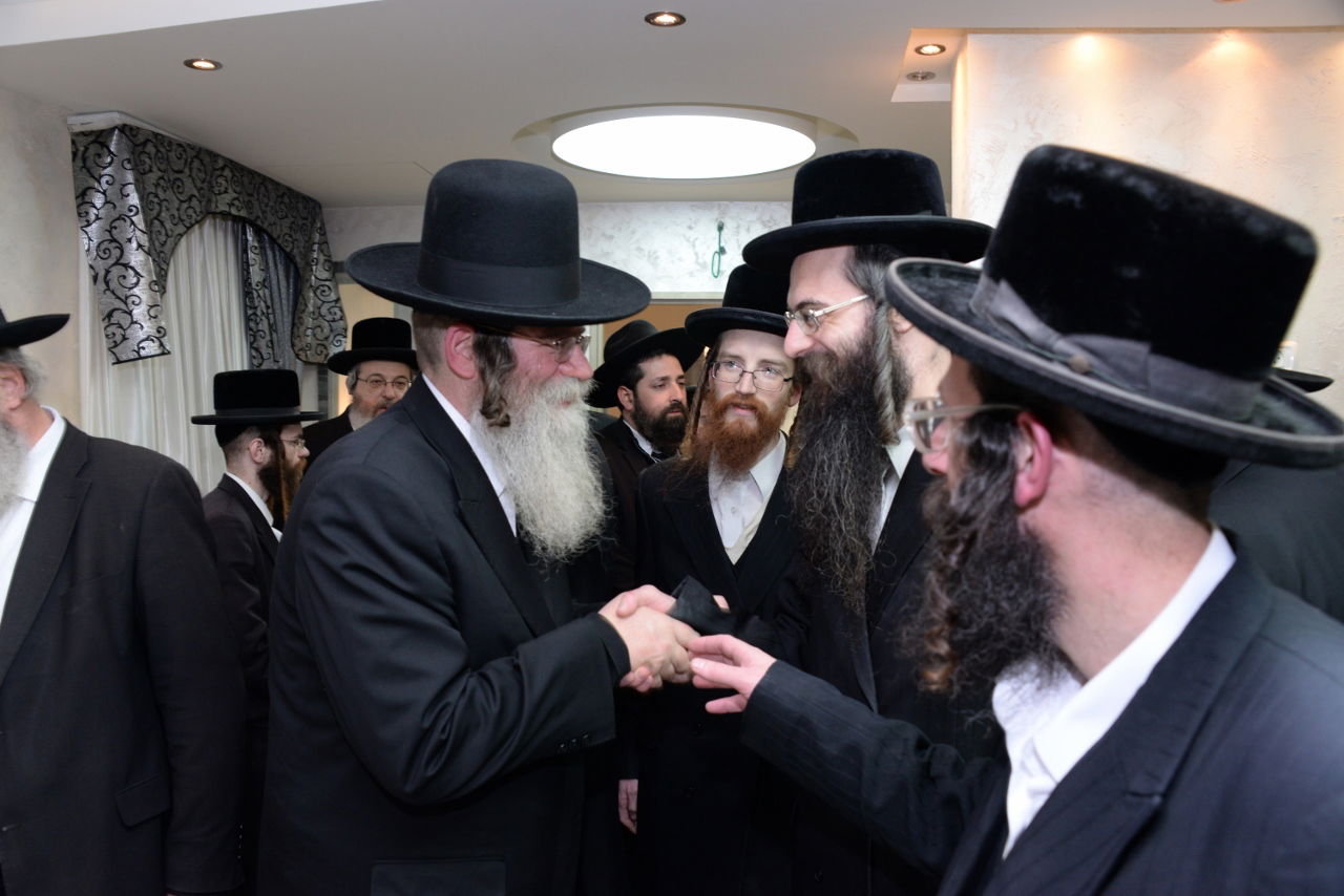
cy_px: 448
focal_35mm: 28
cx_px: 672
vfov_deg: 46.4
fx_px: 1046
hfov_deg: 65.5
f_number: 6.3
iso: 1250
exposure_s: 1/80
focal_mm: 28
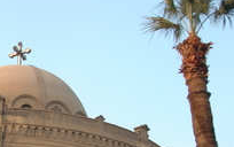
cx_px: 13
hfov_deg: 21.9
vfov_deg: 14.0
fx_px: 587
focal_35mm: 92
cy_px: 153
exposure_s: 1/125
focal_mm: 28
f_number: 5.6
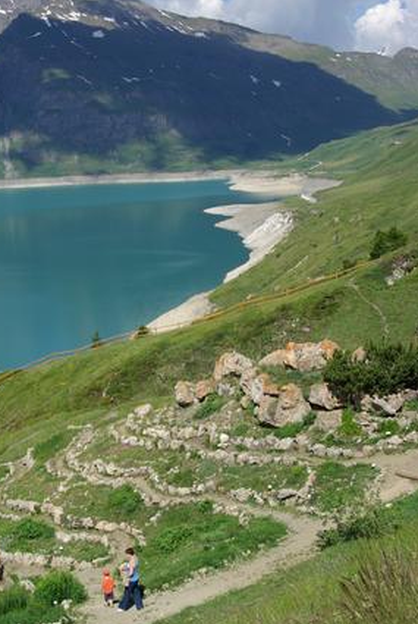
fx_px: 954
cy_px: 297
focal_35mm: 55
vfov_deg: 36.2
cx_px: 135
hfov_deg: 24.6
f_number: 8
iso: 100
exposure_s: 1/250
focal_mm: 26
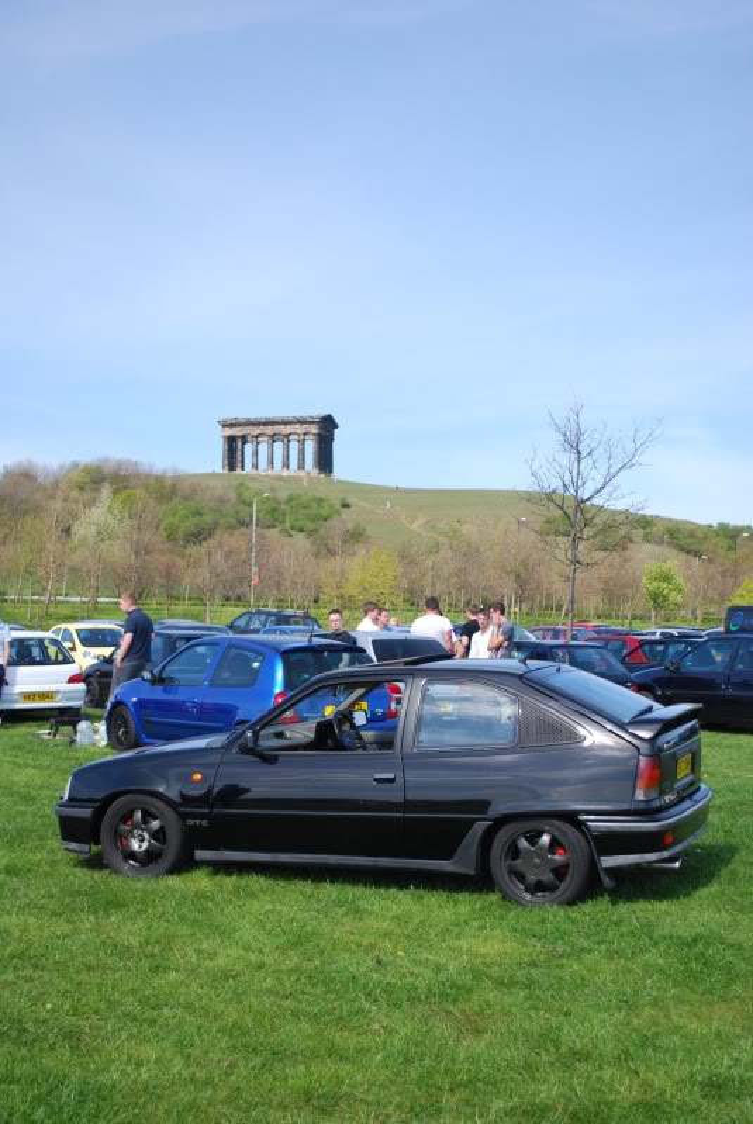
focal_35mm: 48
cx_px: 376
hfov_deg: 28.2
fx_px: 1501
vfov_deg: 41.1
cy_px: 562
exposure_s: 1/1600
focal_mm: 32
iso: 400
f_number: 5
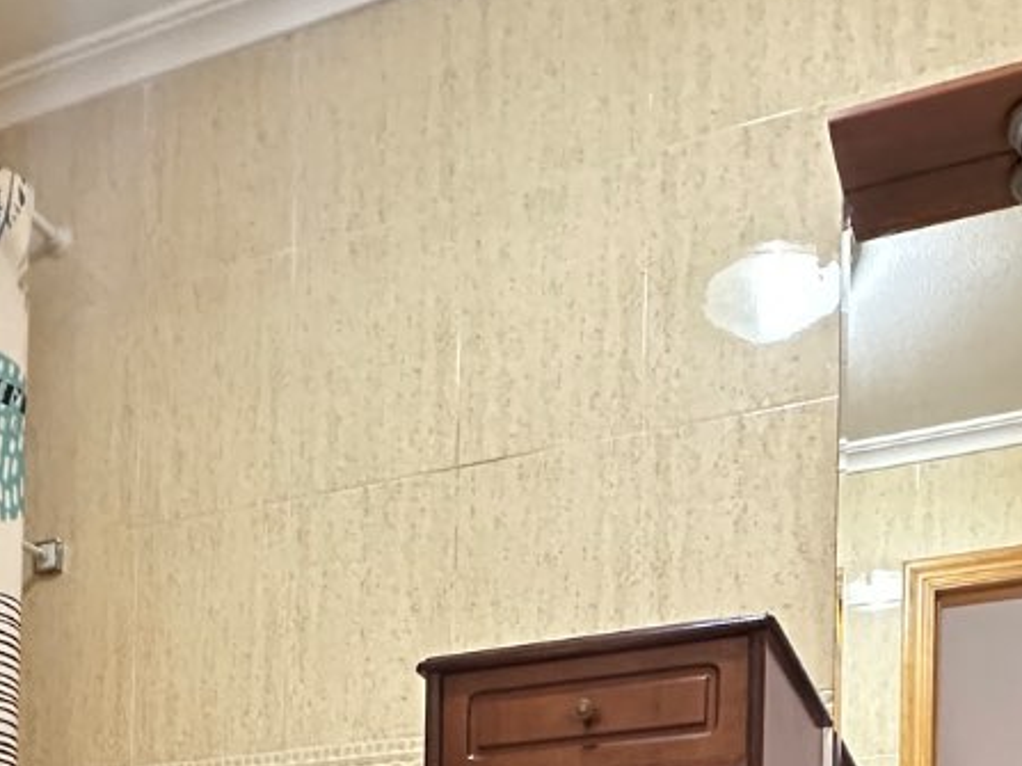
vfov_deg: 24.0
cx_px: 505
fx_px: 1387
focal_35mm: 47
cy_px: 1160
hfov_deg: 40.4
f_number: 2.2
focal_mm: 2.22
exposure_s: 1/50
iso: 800
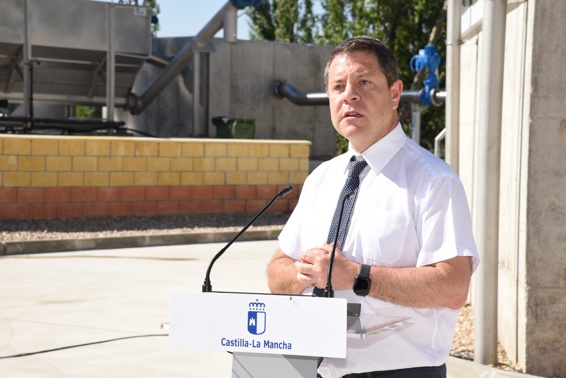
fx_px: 1651
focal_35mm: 105
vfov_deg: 13.1
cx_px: 283
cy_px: 189
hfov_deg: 19.4
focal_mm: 105
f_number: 14
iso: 200
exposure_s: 1/160
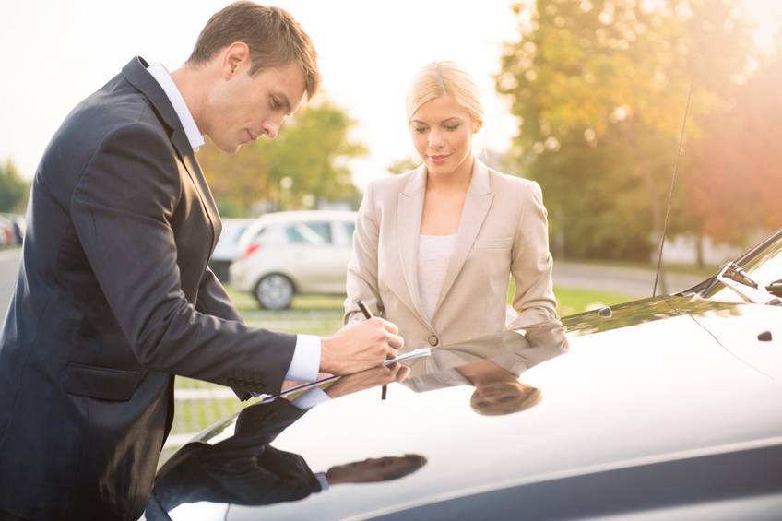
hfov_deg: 28.8
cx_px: 391
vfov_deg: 19.4
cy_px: 260
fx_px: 1520
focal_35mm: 70
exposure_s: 1/160
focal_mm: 70
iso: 100
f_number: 2.8
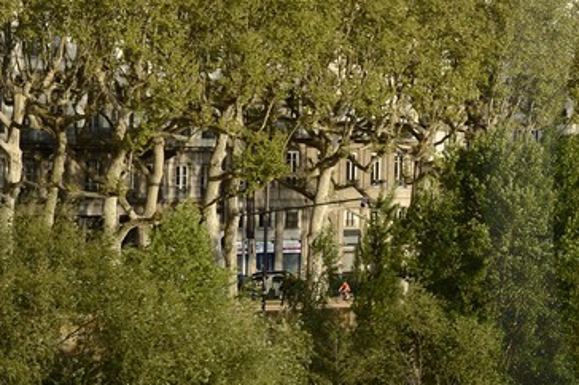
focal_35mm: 211
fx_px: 3390
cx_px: 1137
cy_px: 216
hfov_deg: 9.2
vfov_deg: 6.5
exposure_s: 1/320
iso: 200
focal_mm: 48
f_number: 8
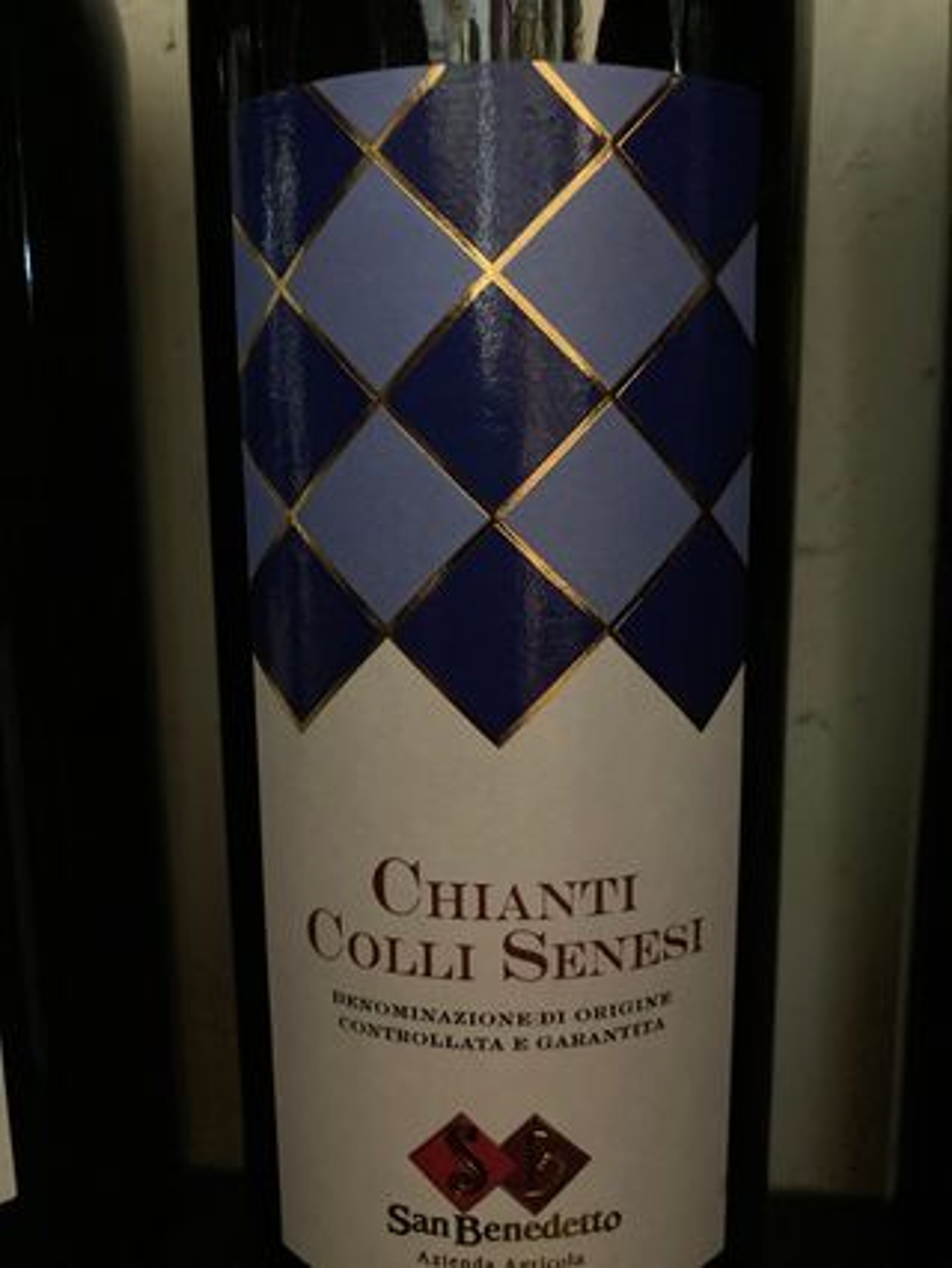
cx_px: 476
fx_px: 1026
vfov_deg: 63.4
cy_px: 634
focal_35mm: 28
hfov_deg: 49.8
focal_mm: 3.99
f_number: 1.8
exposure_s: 1/15
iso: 1600
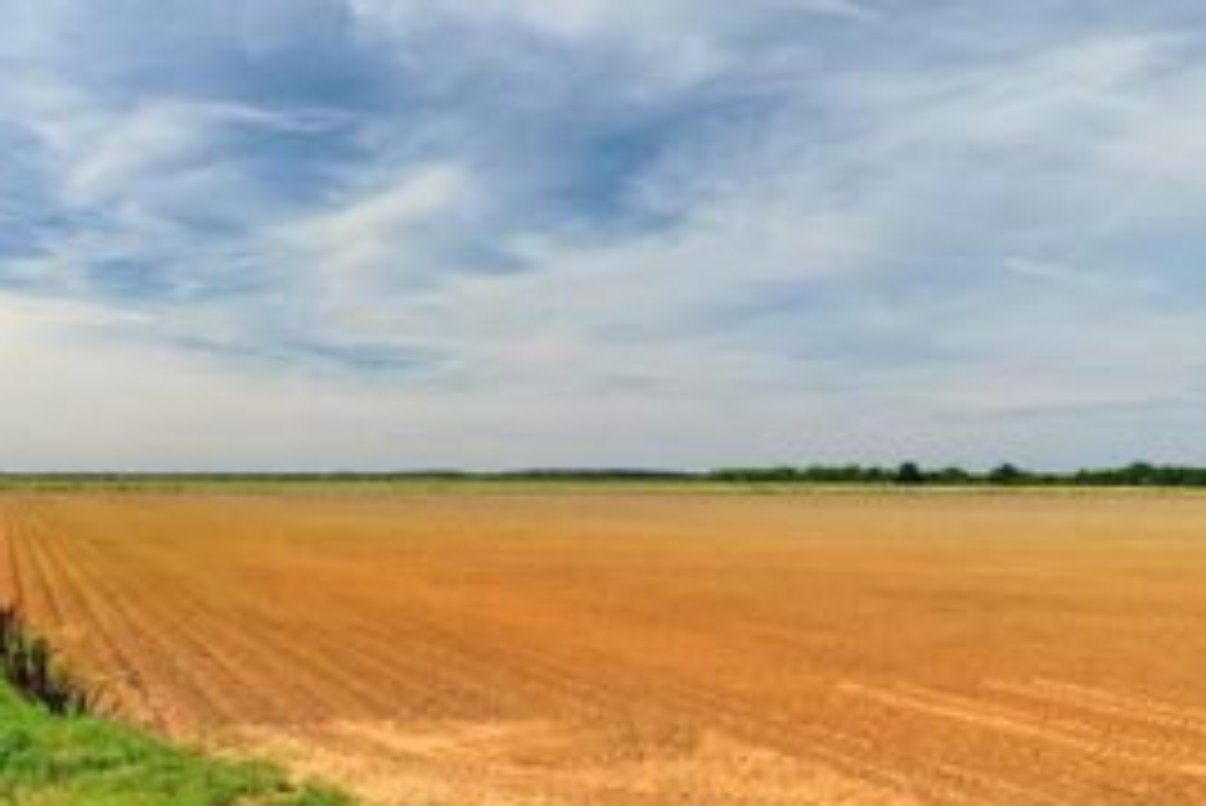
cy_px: 430
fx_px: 1508
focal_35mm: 45
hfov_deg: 41.7
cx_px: 245
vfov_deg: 29.9
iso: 100
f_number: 4.5
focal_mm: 10.26
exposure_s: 1/200
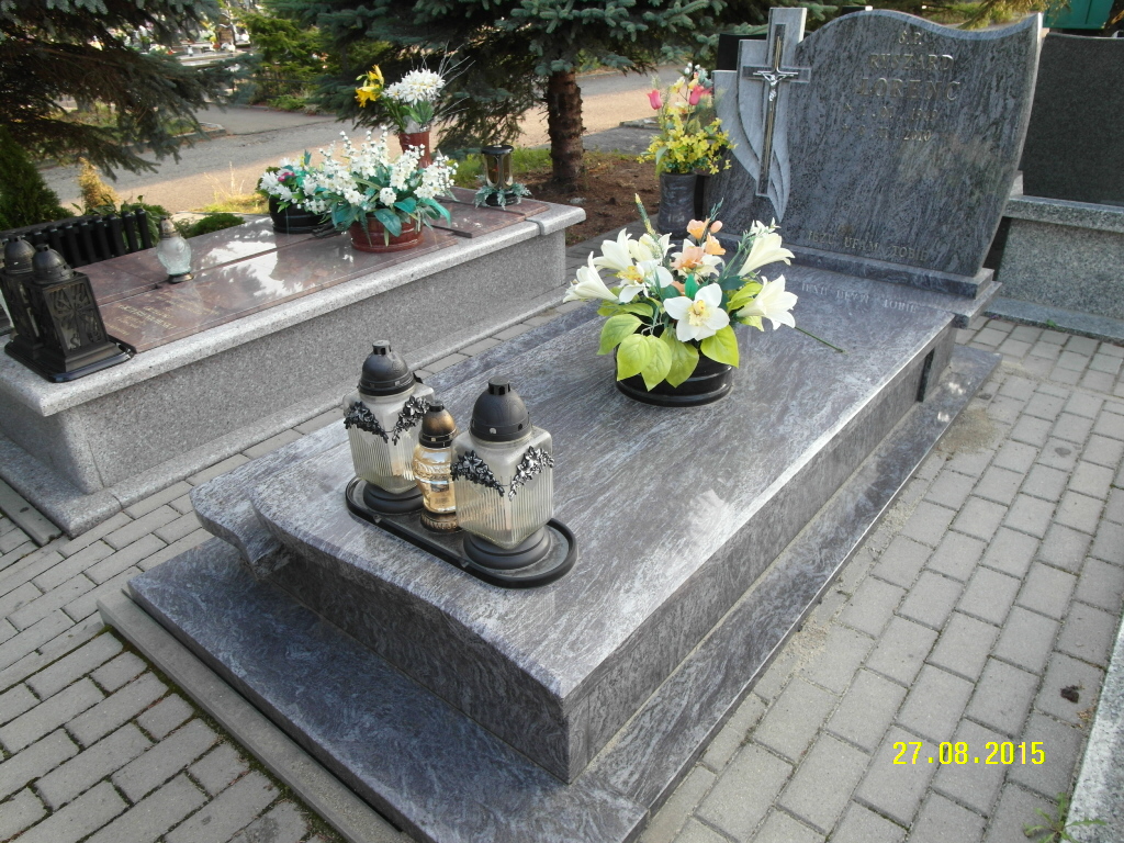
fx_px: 779
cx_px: 562
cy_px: 422
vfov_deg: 56.8
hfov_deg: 71.6
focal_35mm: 24
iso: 100
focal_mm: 5.2
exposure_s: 1/90
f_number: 3.4
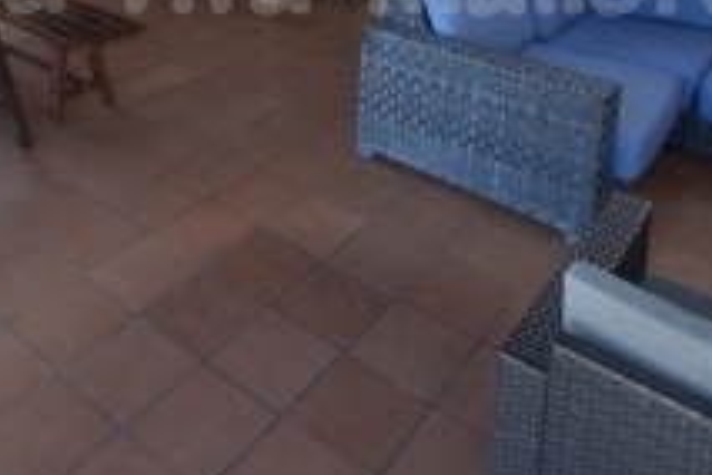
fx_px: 712
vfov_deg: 32.1
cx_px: 308
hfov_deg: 53.0
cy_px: -59
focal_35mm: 36
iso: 180
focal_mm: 10
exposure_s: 1/125
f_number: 5.6
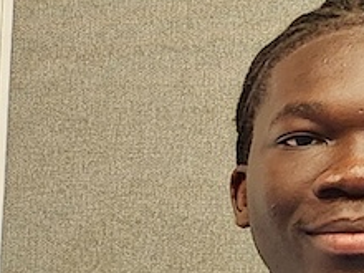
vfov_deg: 8.0
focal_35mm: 180
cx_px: -559
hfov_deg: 9.5
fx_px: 1893
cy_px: 457
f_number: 1.8
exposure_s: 1/60
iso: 640
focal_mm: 5.4
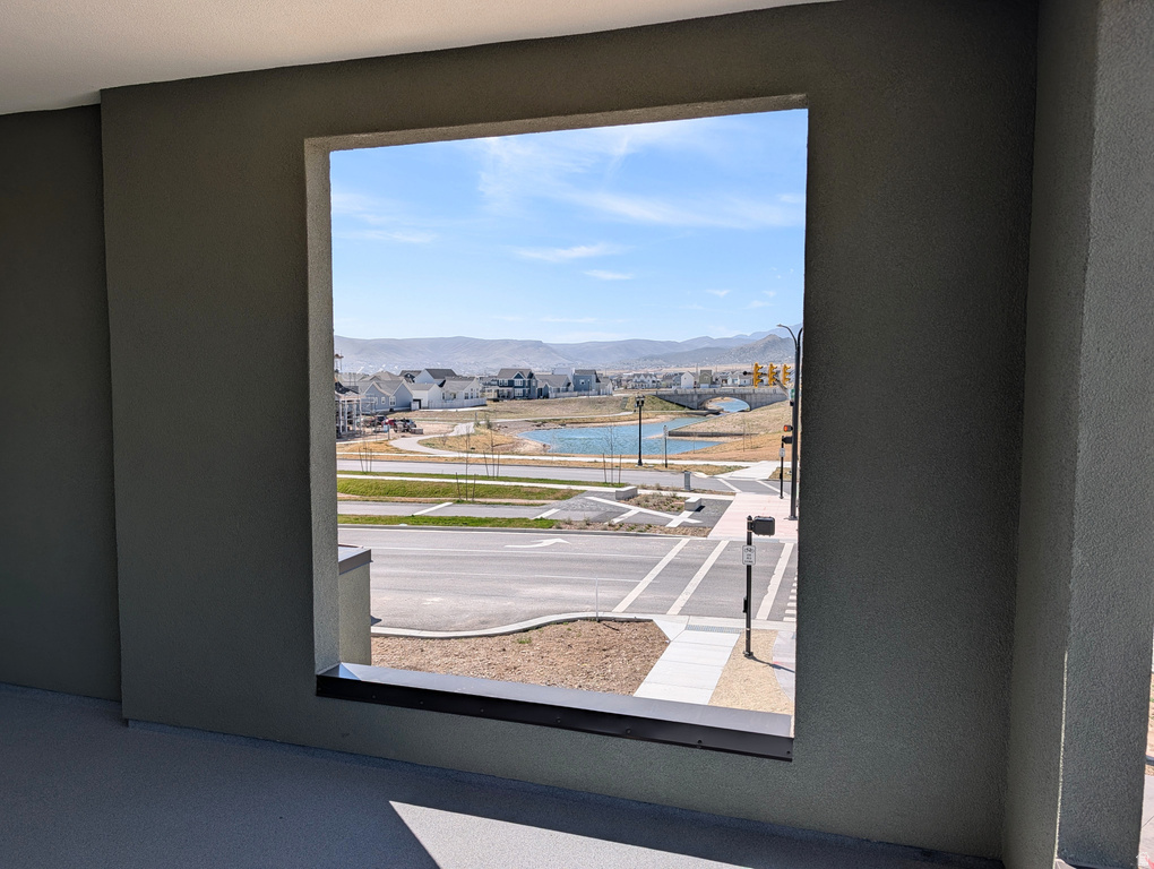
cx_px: 577
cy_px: 434
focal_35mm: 24
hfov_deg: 71.5
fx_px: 801
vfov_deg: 56.9
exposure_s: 1/1272
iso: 21
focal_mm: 6.9
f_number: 1.68
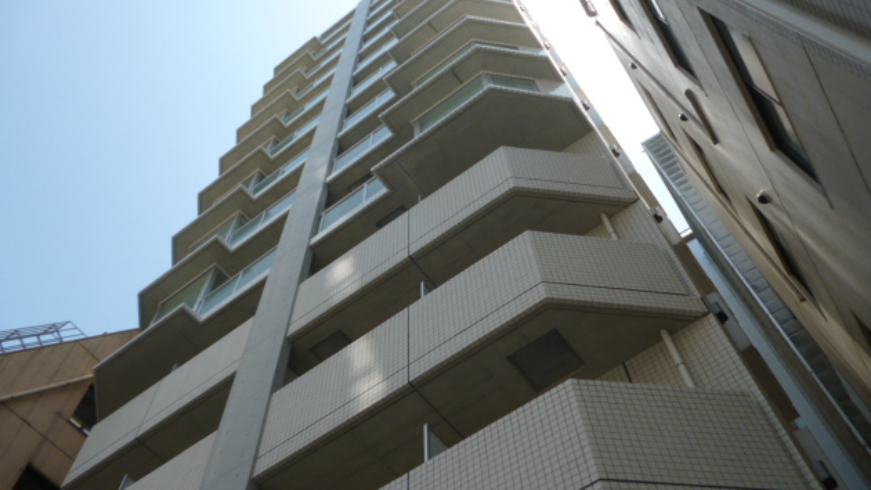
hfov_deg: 62.6
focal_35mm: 31
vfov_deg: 37.6
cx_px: 440
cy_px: 201
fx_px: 716
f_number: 3.1
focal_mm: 5
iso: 100
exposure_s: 1/640
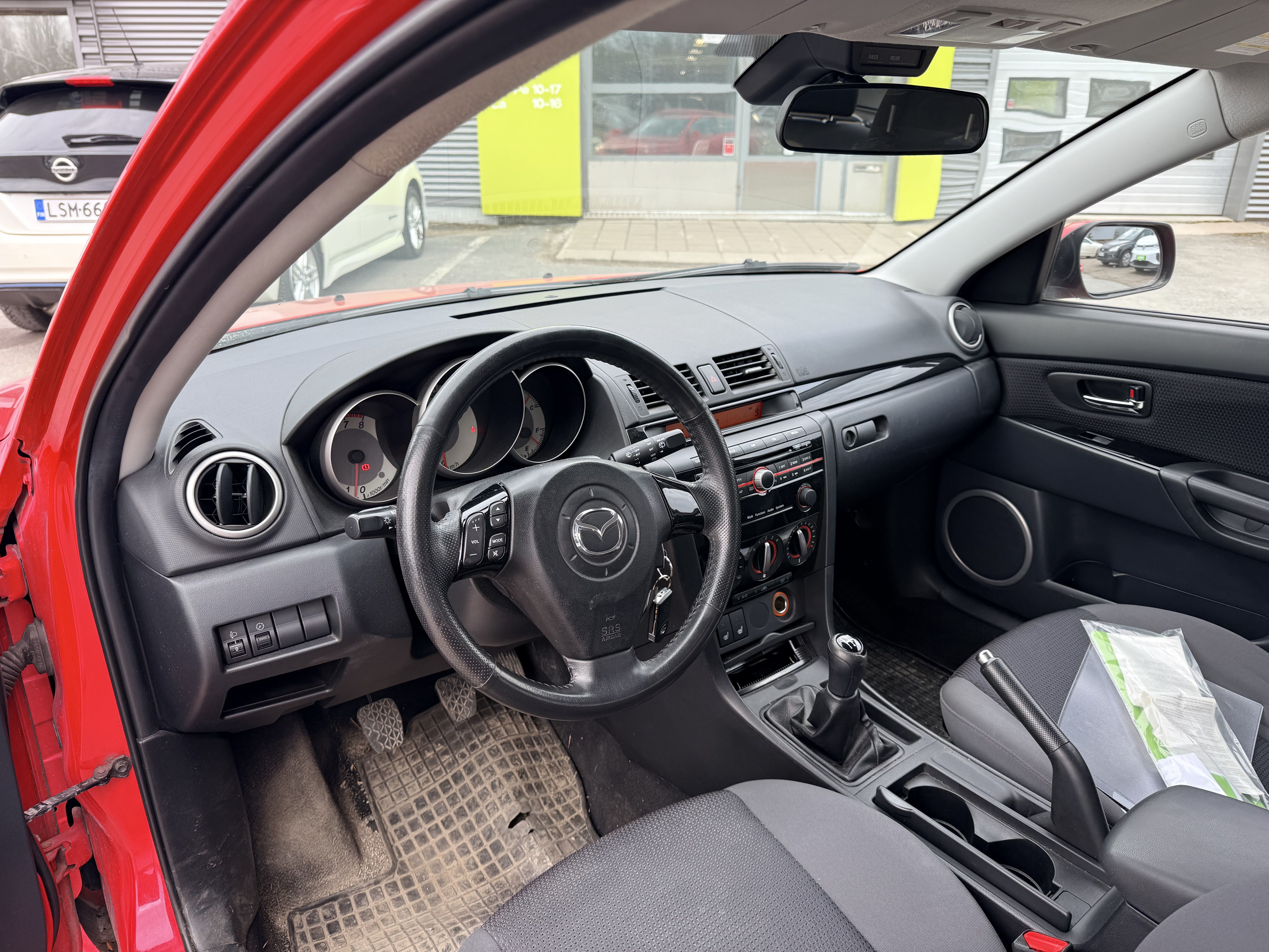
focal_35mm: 24
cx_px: 634
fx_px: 880
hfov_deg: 71.6
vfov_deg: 56.8
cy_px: 476
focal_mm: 6.76
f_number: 1.78
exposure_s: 1/126
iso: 50
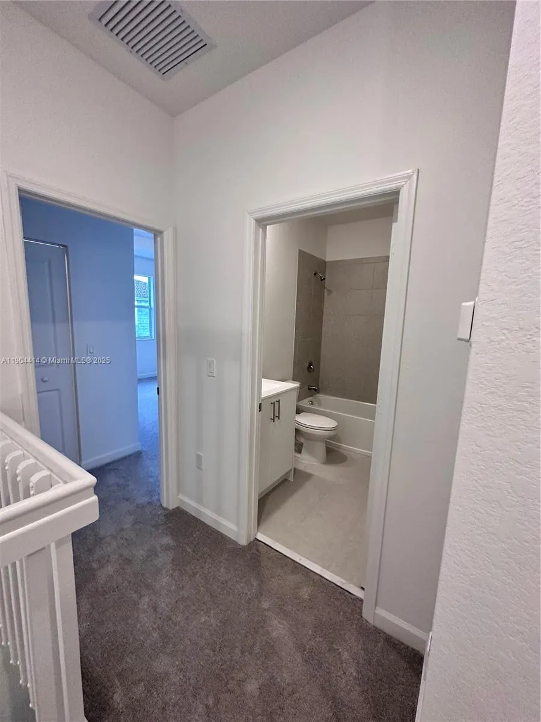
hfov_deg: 85.7
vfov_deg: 102.1
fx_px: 292
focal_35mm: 14
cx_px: 270
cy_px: 361
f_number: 2.2
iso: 250
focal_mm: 2.22
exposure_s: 1/120
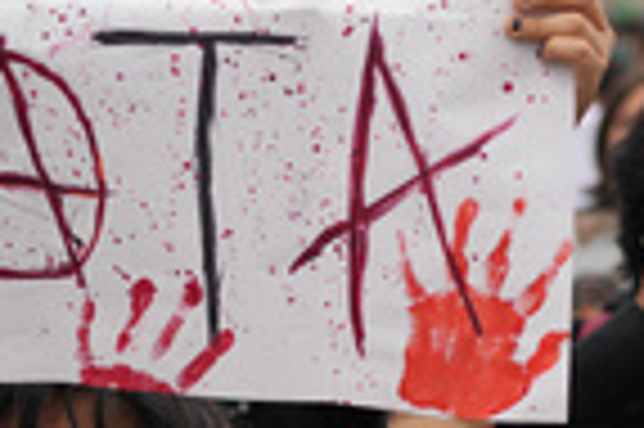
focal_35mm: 125
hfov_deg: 15.6
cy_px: 187
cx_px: 829
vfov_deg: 10.9
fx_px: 2234
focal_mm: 35
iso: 100
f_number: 1.8
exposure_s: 1/800
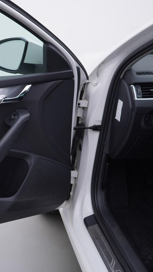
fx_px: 411
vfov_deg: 36.6
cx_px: -36
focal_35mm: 57
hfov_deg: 19.7
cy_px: 136
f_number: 4
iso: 125
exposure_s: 1/60
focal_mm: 24
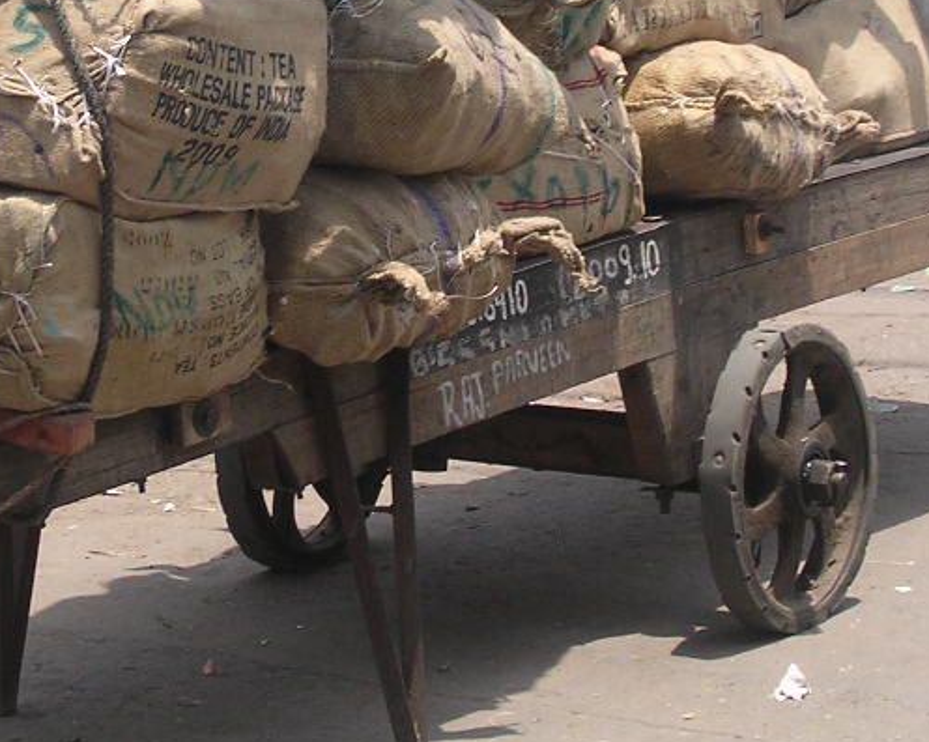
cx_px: 312
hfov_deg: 11.8
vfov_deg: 9.4
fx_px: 4479
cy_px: 36
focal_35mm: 163
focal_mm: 12.3
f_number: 4
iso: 100
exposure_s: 1/281
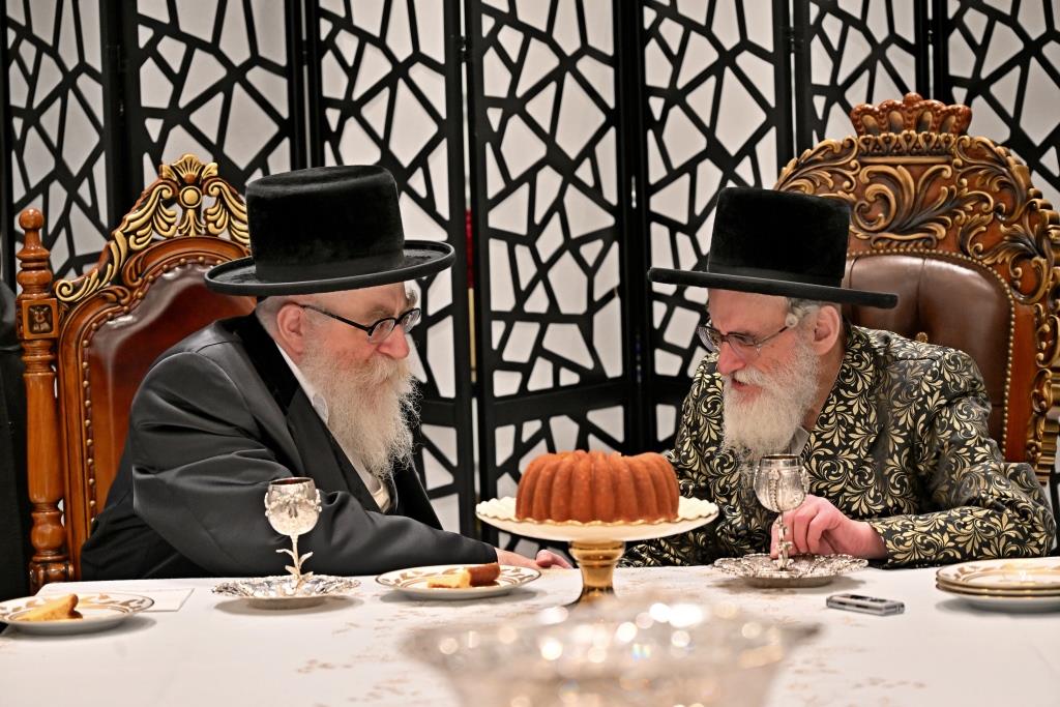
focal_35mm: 120
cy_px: 354
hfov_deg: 17.1
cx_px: 530
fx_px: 3534
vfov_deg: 11.4
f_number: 4
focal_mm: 120
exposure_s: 1/200
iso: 1000
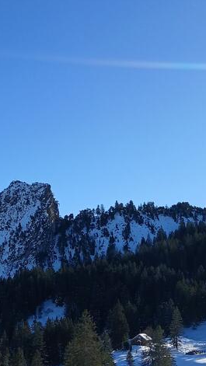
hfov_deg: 19.0
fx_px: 602
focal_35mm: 62
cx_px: 12
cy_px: 261
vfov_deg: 33.3
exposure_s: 1/910
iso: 20
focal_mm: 3.98
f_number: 1.8
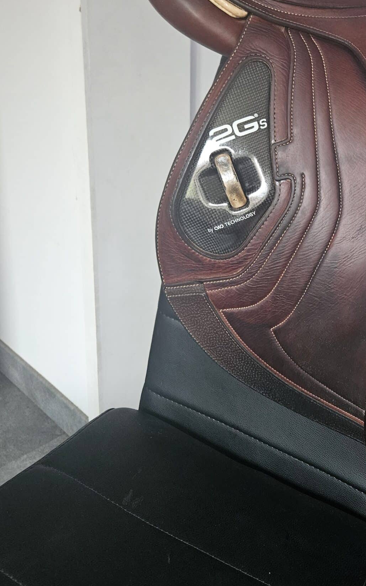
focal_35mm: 38
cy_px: 204
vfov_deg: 50.8
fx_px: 606
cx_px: 336
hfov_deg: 31.8
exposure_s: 1/25
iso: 640
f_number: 1.8
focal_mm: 5.4
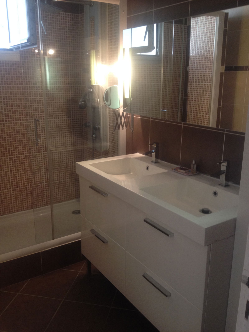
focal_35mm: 35
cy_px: 166
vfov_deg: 52.6
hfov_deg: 40.7
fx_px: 336
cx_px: 124
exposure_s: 1/20
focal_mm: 4.28
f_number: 2.4
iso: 100
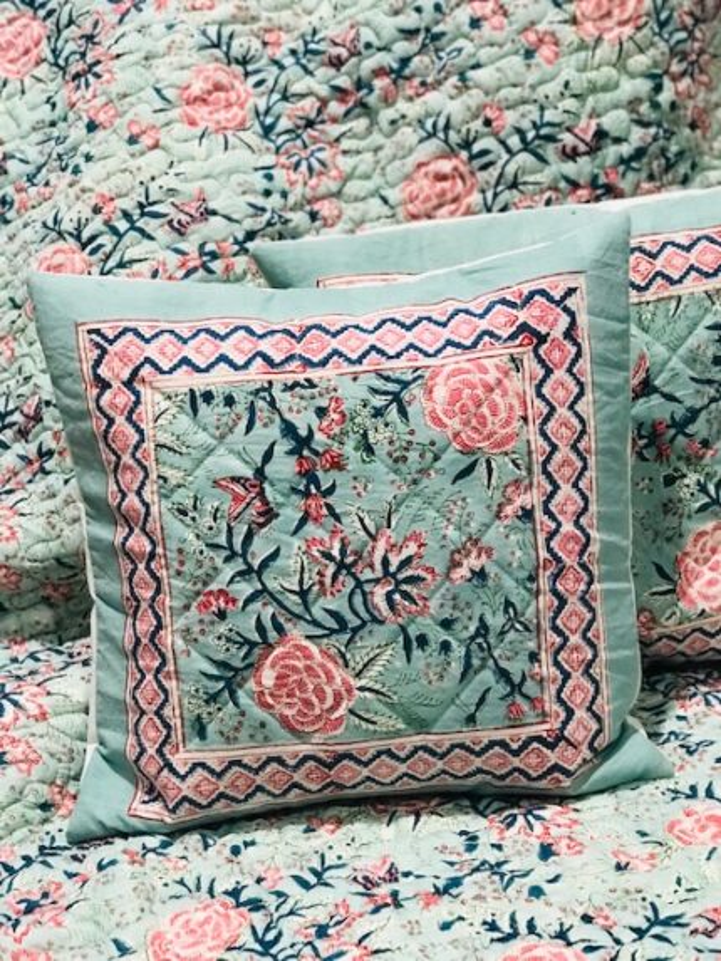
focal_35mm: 57
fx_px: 1582
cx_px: 360
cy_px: 480
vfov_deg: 33.8
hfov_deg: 25.7
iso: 400
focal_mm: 6.6
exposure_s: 1/50
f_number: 2.8
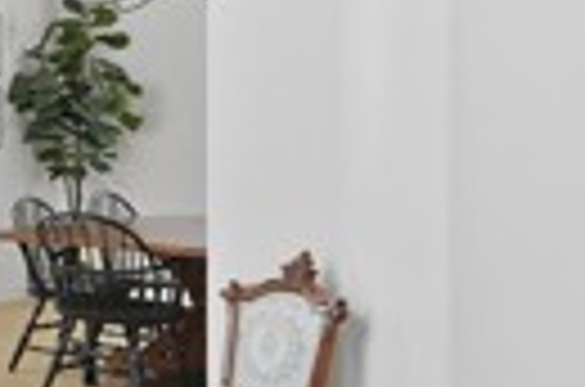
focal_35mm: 79
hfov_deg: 18.1
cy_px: 151
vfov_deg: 17.2
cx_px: -567
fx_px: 1281
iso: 200
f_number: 4
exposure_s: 1/15
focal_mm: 16
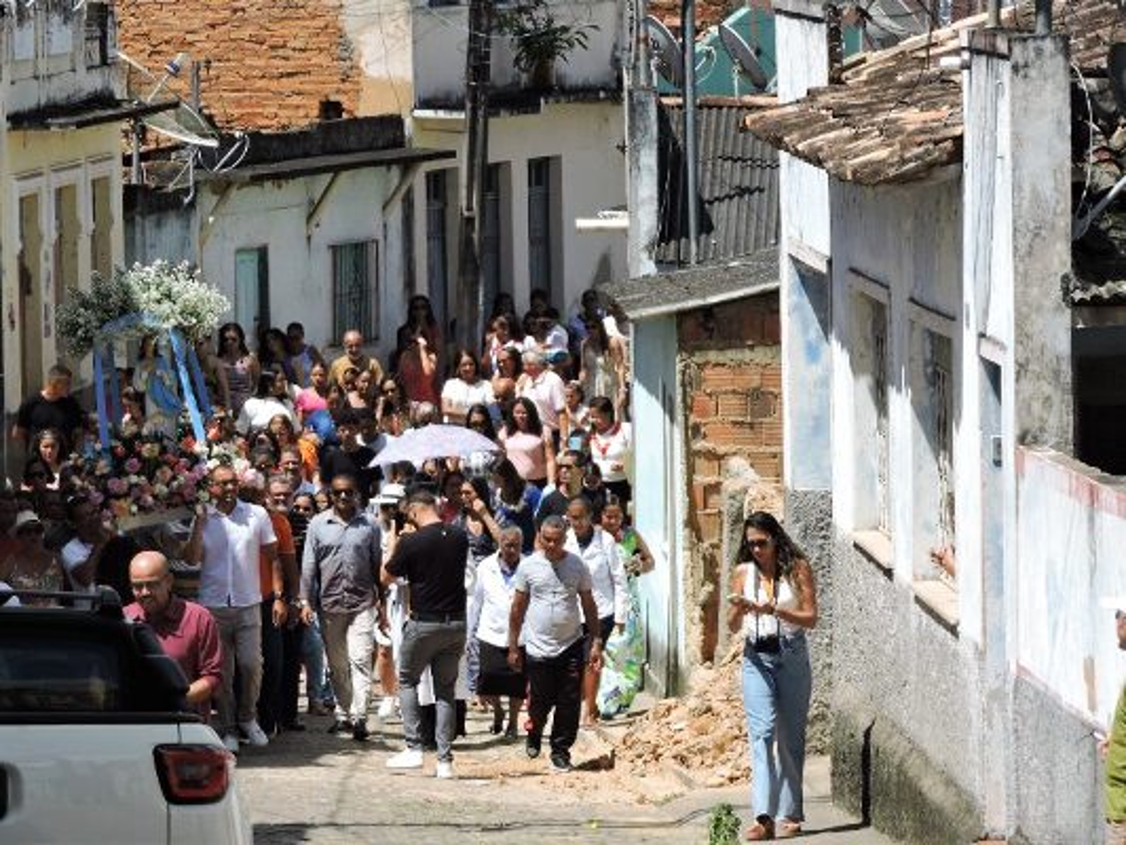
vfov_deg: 5.5
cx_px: 563
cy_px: 422
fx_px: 8785
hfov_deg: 7.3
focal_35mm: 270
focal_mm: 48.4
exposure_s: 1/500
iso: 100
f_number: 5.5
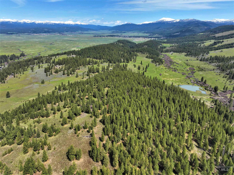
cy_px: 88
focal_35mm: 24
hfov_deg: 71.6
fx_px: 162
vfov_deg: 56.8
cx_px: 117
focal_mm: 12.29
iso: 200
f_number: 2.8
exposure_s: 1/2500
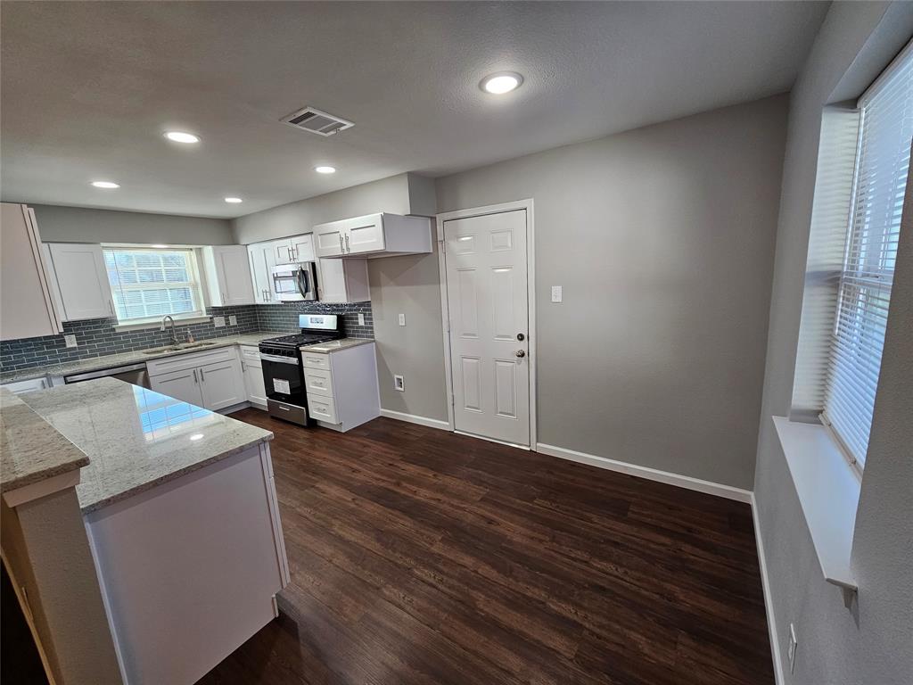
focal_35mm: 13
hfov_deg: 106.2
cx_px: 456
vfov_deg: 89.9
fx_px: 343
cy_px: 342
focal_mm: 2.2
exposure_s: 1/60
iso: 100
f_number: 2.2
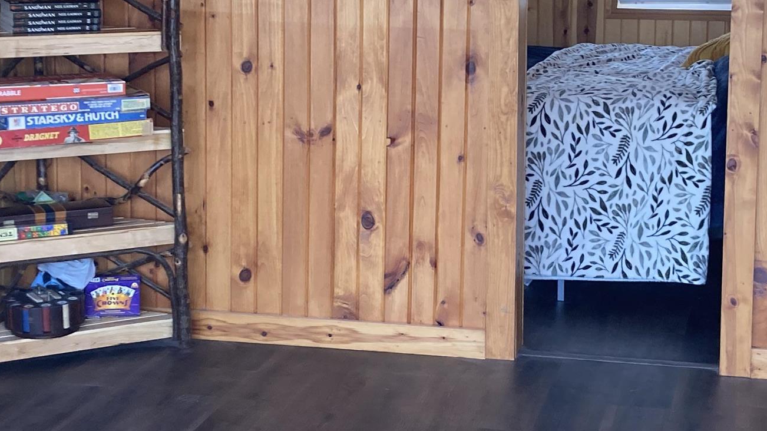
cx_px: 458
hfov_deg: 29.3
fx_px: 1464
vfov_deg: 16.7
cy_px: 150
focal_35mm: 72
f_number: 1.8
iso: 80
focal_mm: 3.99
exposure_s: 1/103
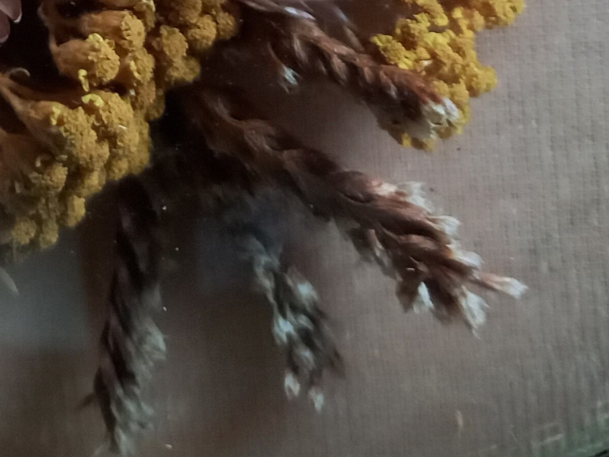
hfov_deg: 22.5
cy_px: -299
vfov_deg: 15.7
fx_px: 1478
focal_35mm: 84
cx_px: 18
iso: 500
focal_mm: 4.65
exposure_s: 1/24
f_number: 1.8
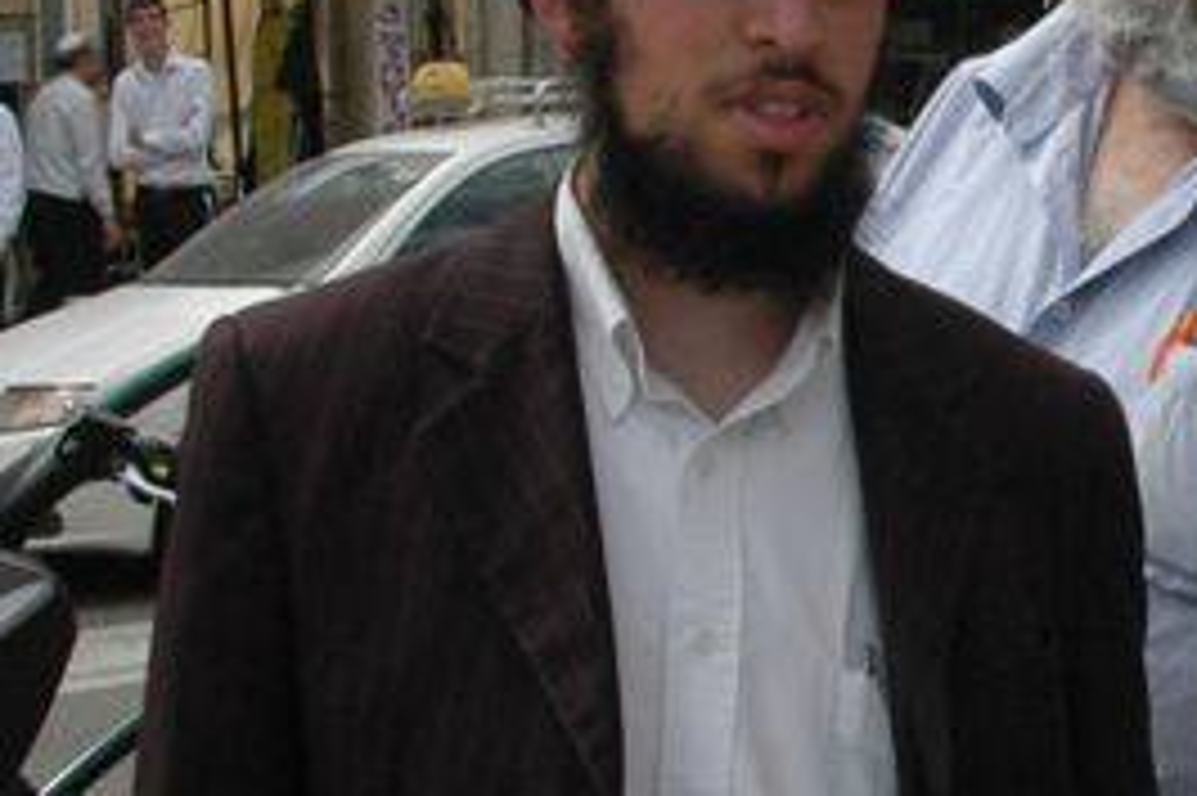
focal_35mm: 127
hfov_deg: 15.8
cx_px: 1260
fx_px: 4220
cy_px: 317
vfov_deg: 10.8
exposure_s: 1/400
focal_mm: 22
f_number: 10
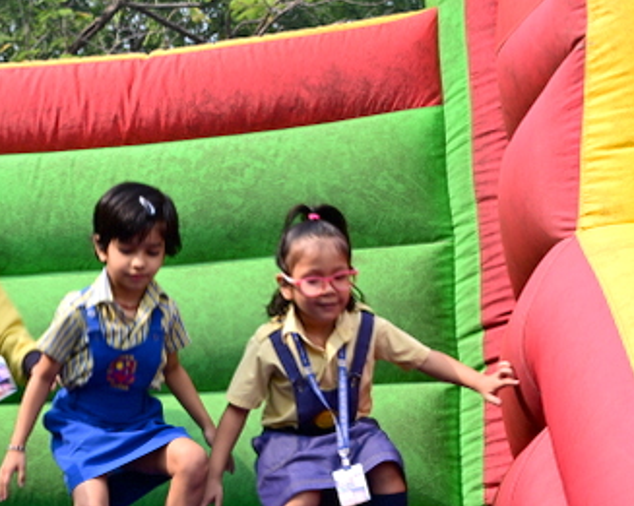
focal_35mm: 103
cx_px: 161
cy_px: 581
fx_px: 1931
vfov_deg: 14.5
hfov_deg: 18.5
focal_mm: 35
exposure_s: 1/100
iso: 100
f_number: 9
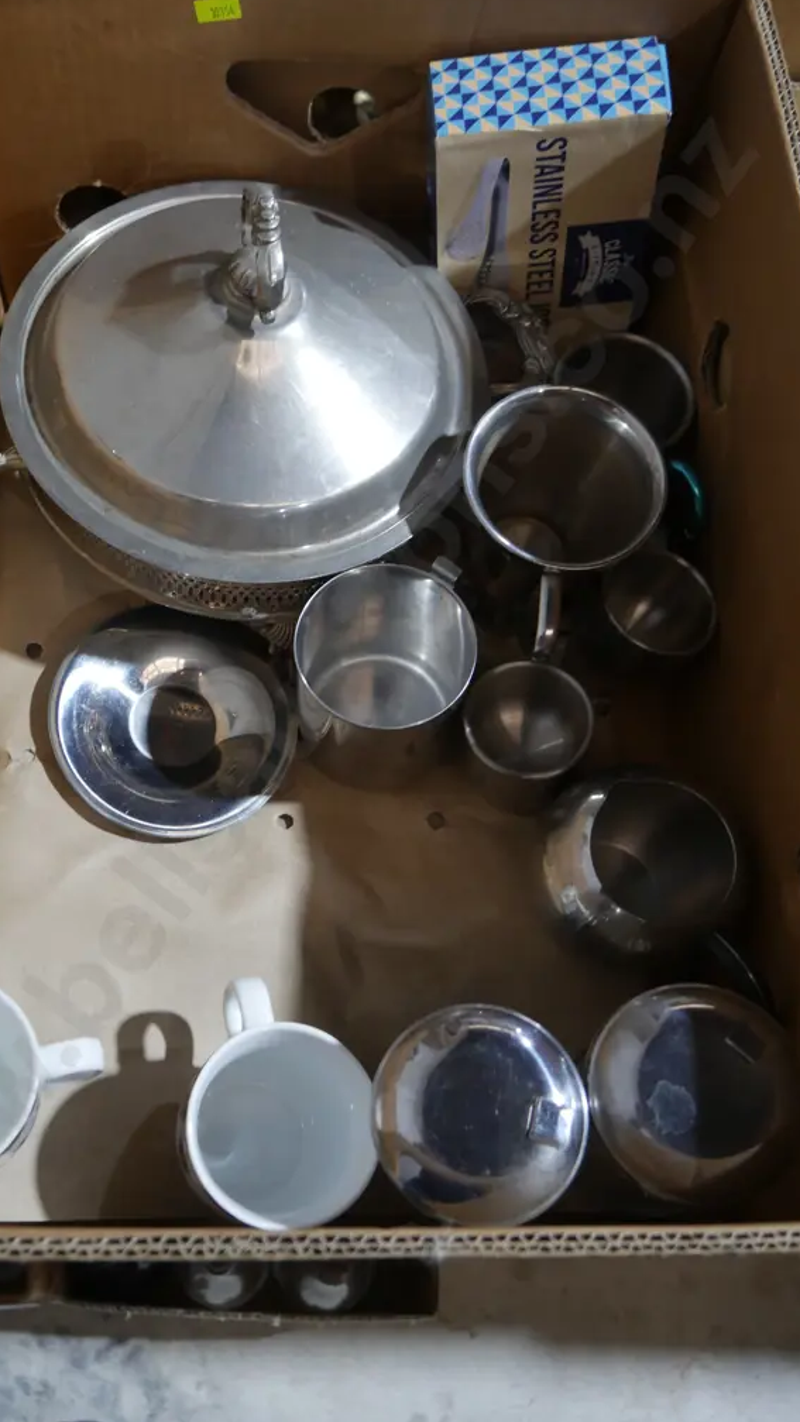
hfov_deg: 37.5
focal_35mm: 31
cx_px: 300
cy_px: 712
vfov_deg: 62.6
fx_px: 1169
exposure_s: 1/60
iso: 640
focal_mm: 14
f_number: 3.5
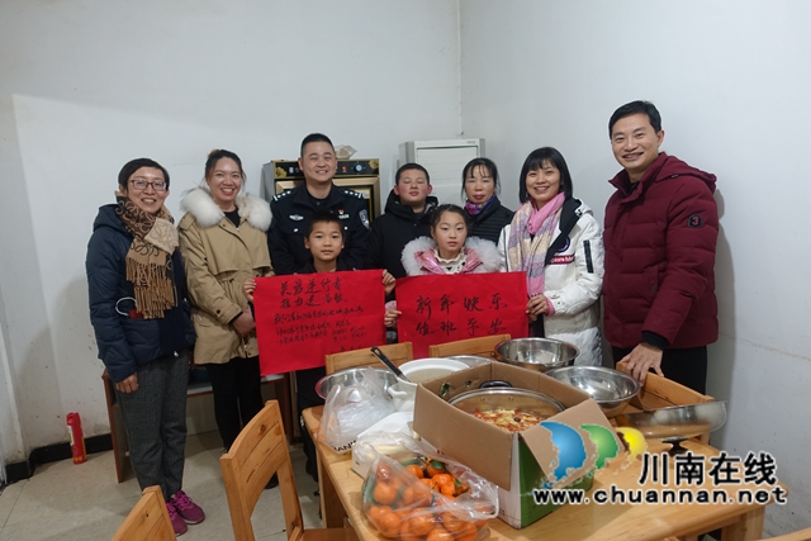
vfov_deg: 53.2
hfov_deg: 73.7
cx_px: 406
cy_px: 270
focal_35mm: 24
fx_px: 541
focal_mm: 8.8
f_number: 1.8
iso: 320
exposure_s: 1/30
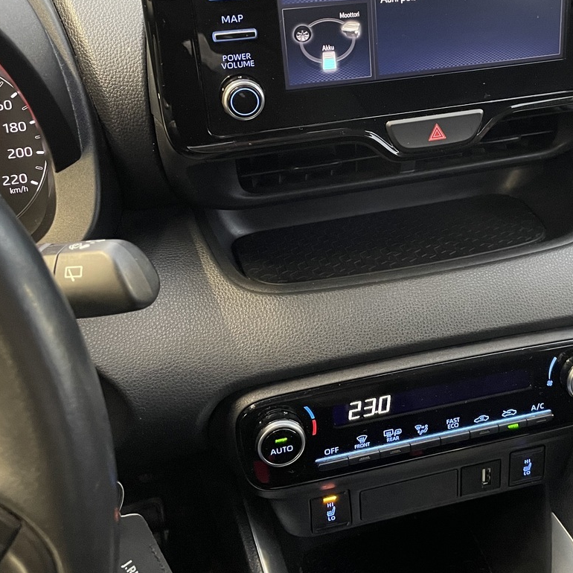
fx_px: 805
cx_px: 414
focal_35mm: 43
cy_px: 202
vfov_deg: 38.8
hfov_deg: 38.4
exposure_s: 1/25
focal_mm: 4.2
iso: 640
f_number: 1.6
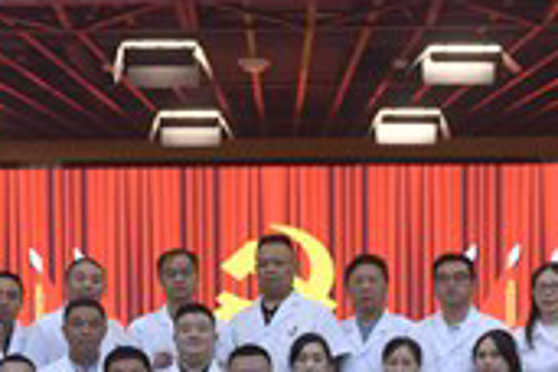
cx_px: 281
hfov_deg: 22.4
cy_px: 511
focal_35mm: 91
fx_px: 1410
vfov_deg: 14.3
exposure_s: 1/125
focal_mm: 24
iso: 280
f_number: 2.8
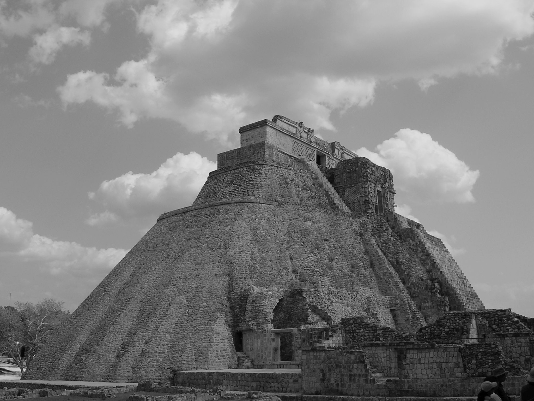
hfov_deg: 49.0
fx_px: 586
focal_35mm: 38
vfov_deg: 37.7
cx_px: 267
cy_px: 200
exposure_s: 1/359
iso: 100
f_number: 5.6
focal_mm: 5.8
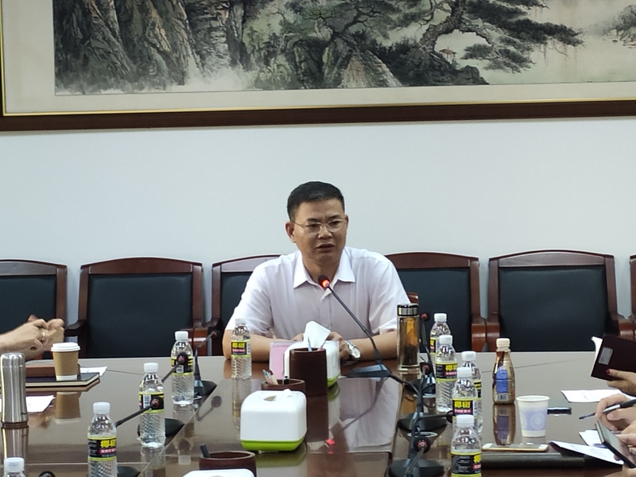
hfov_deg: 69.4
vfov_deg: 54.9
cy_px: 238
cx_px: 318
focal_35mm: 25
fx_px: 459
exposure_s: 1/30
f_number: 1.79
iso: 509
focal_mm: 4.74
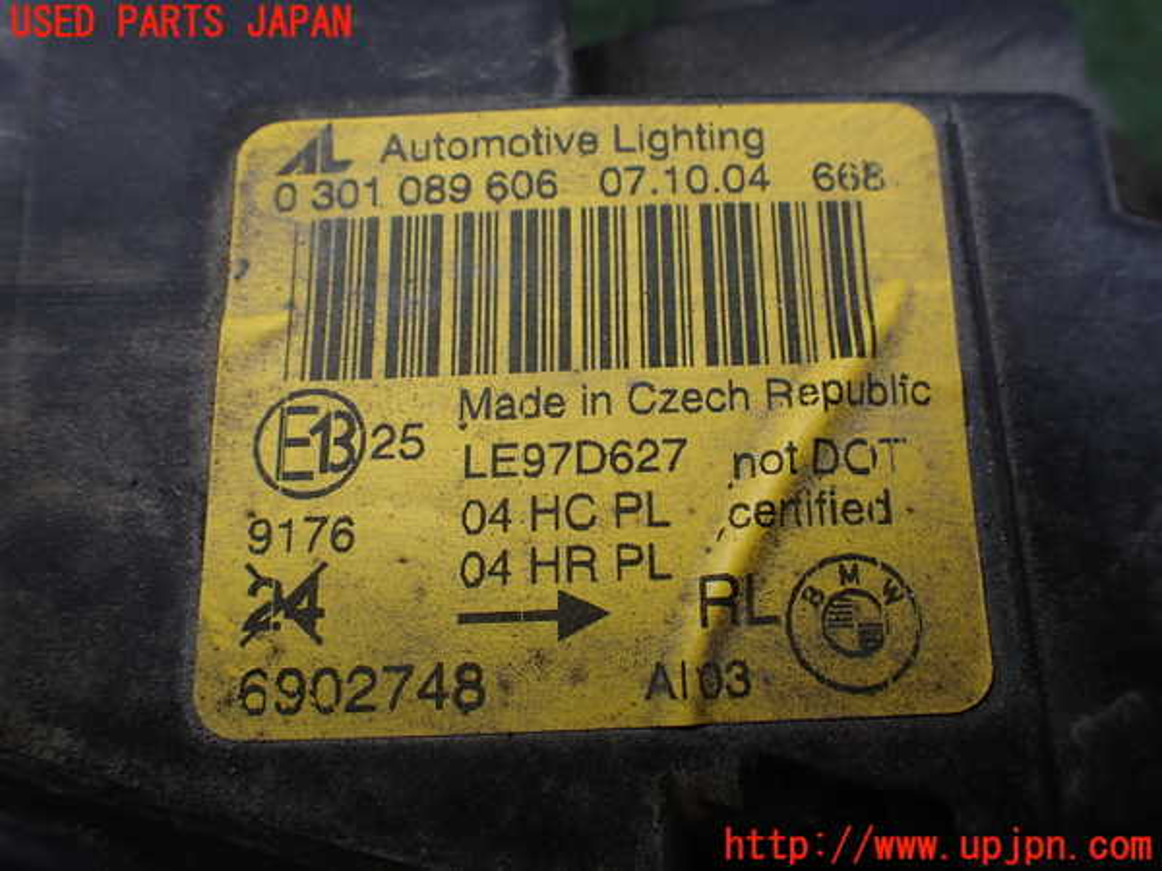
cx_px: 581
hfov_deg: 60.0
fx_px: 1007
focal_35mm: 30
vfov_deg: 46.8
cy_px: 436
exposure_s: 1/250
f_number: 3.2
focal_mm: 5.4
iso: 100
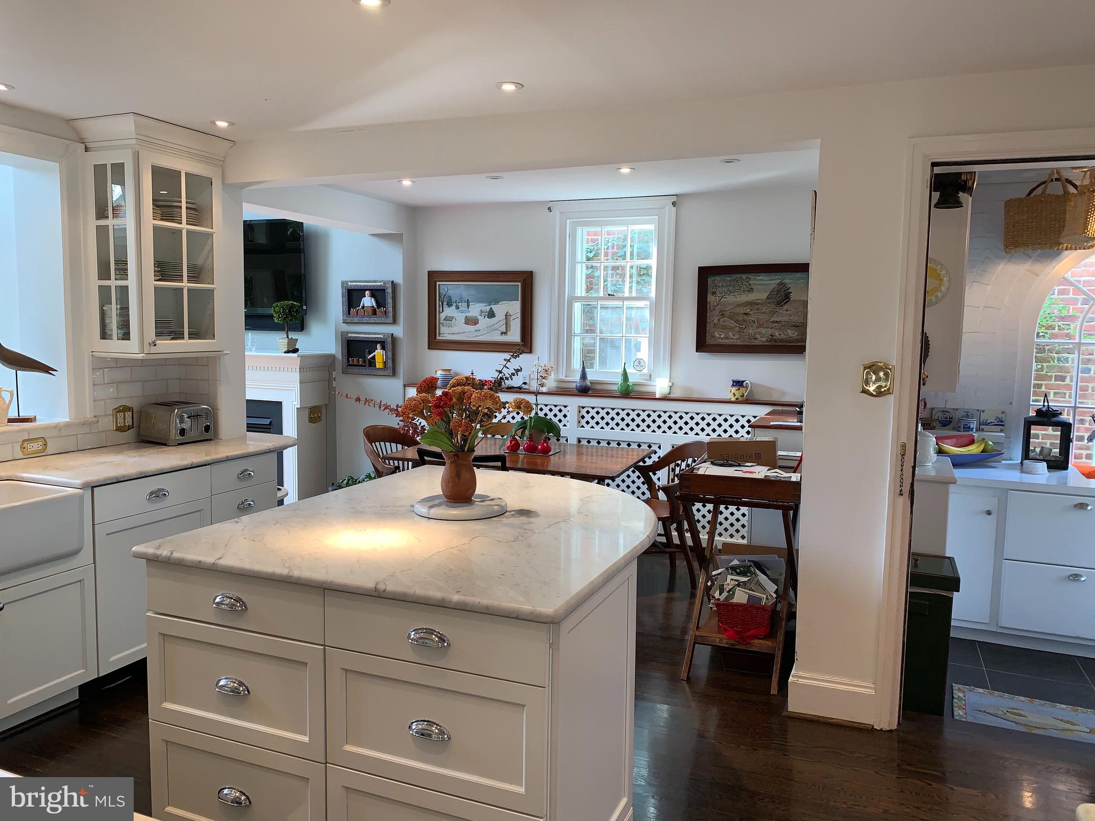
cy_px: 410
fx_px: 822
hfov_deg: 67.3
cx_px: 548
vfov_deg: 53.1
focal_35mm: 26
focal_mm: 4.25
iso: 32
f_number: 1.8
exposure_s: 1/30
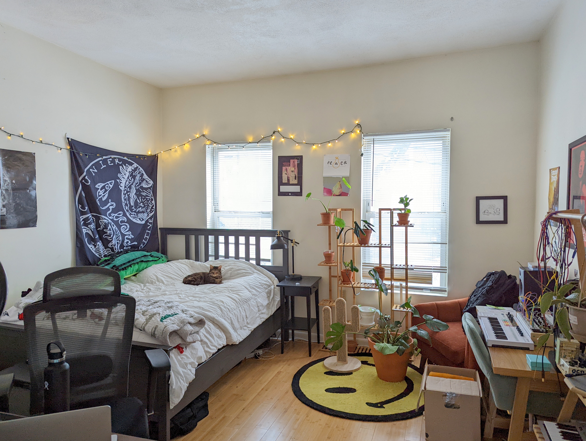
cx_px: 293
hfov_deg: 71.5
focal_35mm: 24
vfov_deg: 56.9
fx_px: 407
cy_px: 220
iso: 124
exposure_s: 1/120
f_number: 1.85
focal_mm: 6.81
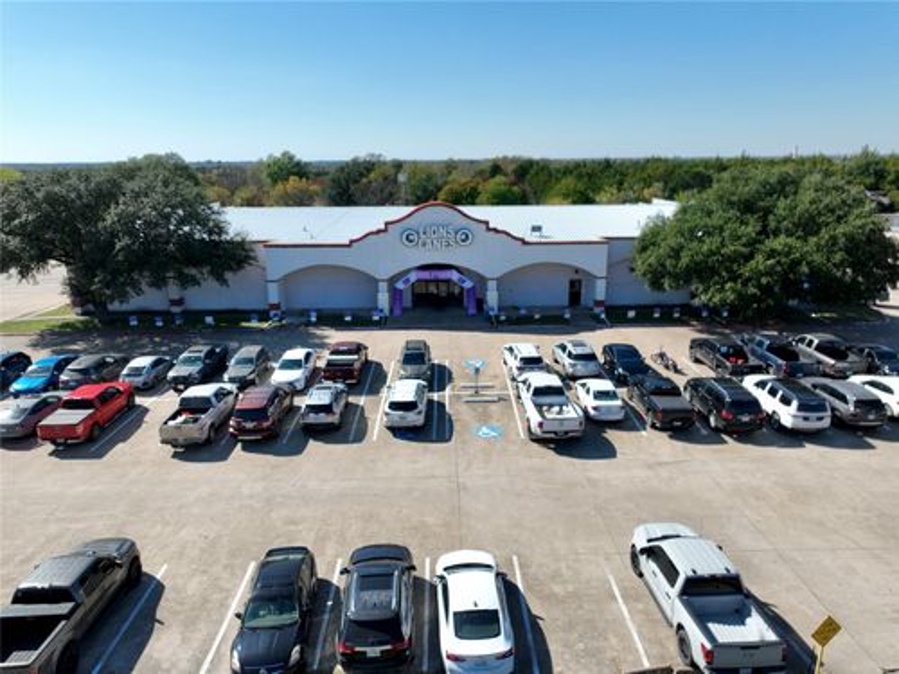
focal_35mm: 24
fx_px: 623
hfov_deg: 71.6
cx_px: 450
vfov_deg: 56.8
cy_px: 337
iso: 200
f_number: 2.8
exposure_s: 1/2500
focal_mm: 12.29
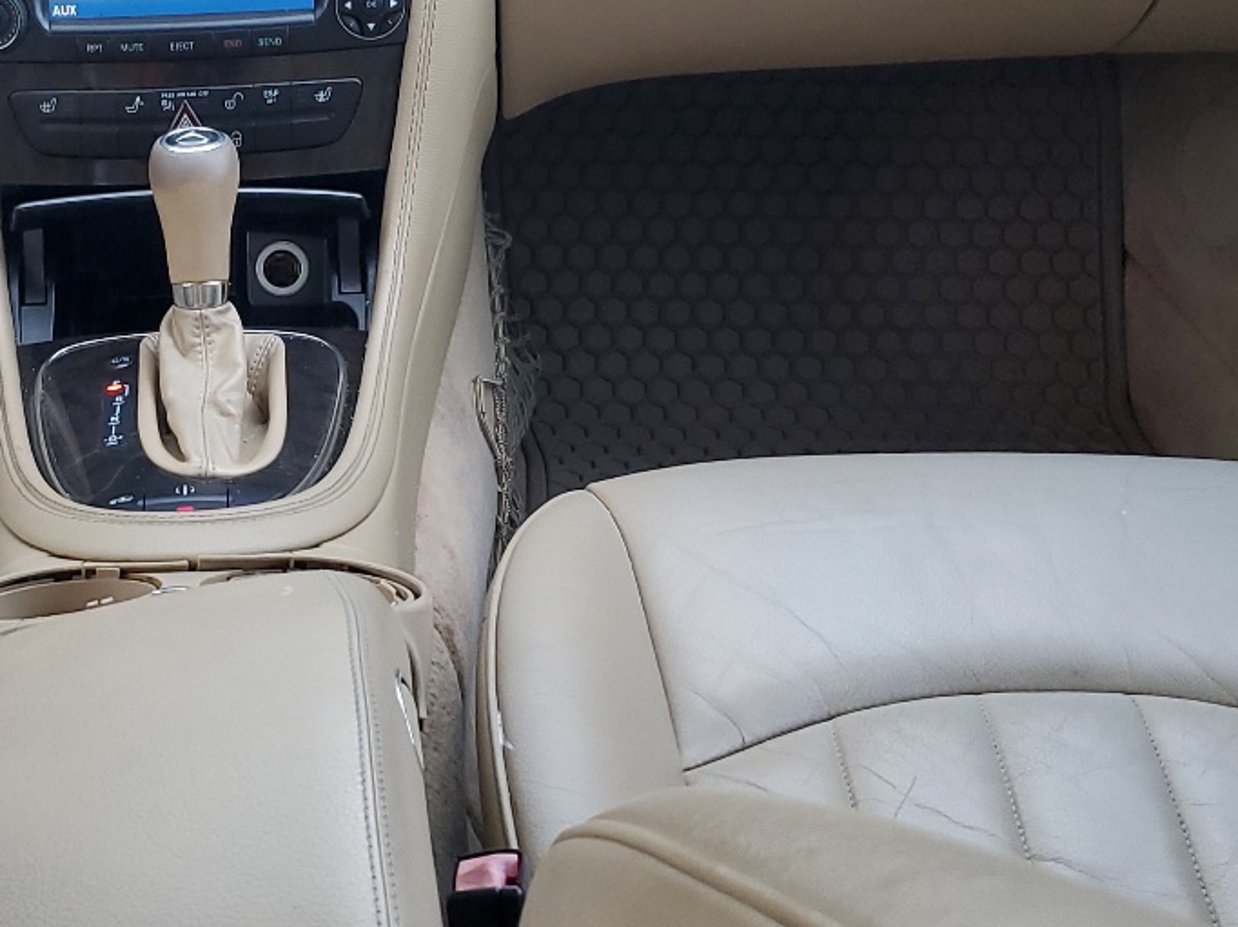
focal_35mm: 61
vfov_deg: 24.0
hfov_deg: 30.5
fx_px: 2181
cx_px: 156
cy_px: 357
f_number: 1.5
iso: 64
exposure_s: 1/60.2
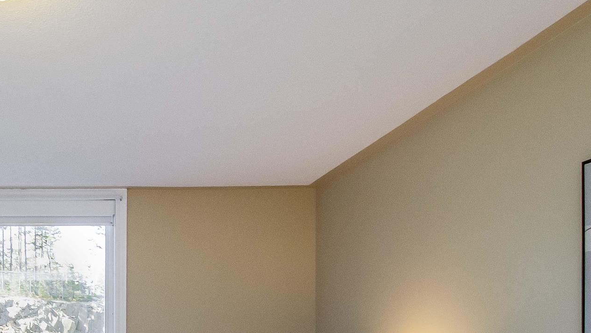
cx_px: 42
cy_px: 353
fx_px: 596
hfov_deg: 46.7
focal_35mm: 38
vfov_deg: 28.7
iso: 800
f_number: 6.3
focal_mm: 10
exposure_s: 1/125
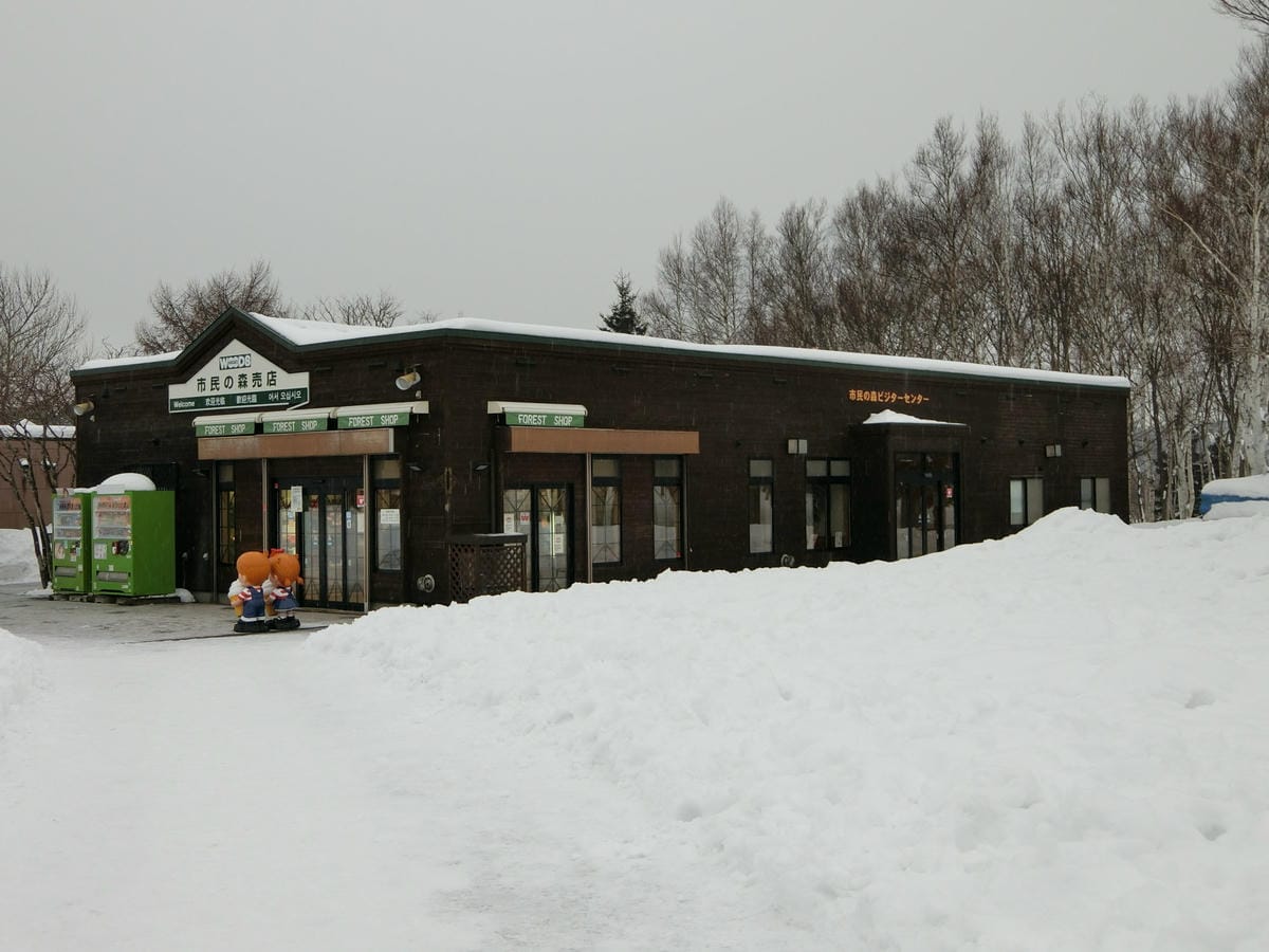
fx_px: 1613
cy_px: 476
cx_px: 634
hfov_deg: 42.9
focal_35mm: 44
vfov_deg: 32.9
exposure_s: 1/160
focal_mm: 9.5
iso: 80
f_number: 3.5
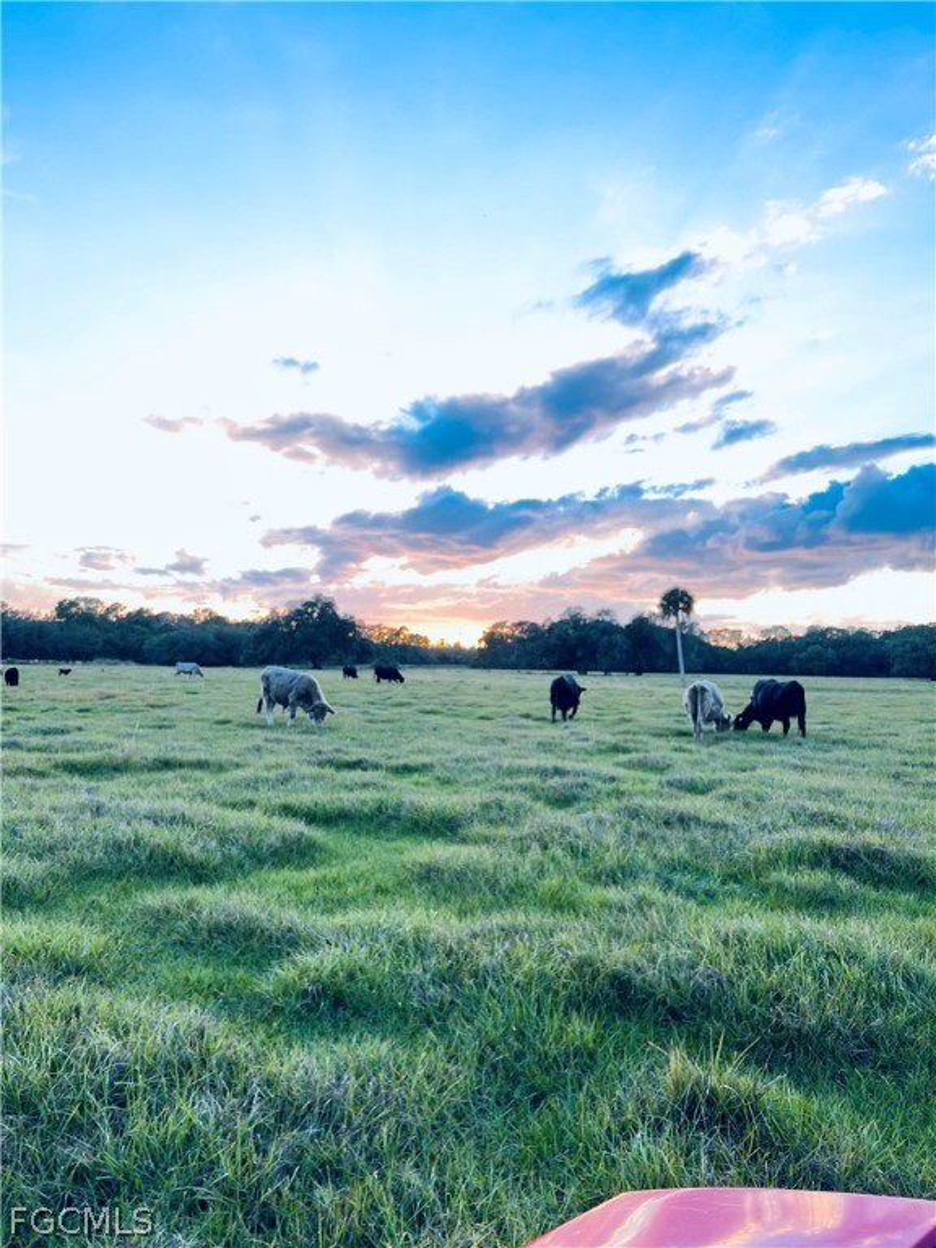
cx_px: 468
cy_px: 624
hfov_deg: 53.1
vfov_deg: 67.3
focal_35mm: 26
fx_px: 937
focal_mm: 5.7
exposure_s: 1/171
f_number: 1.5
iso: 50
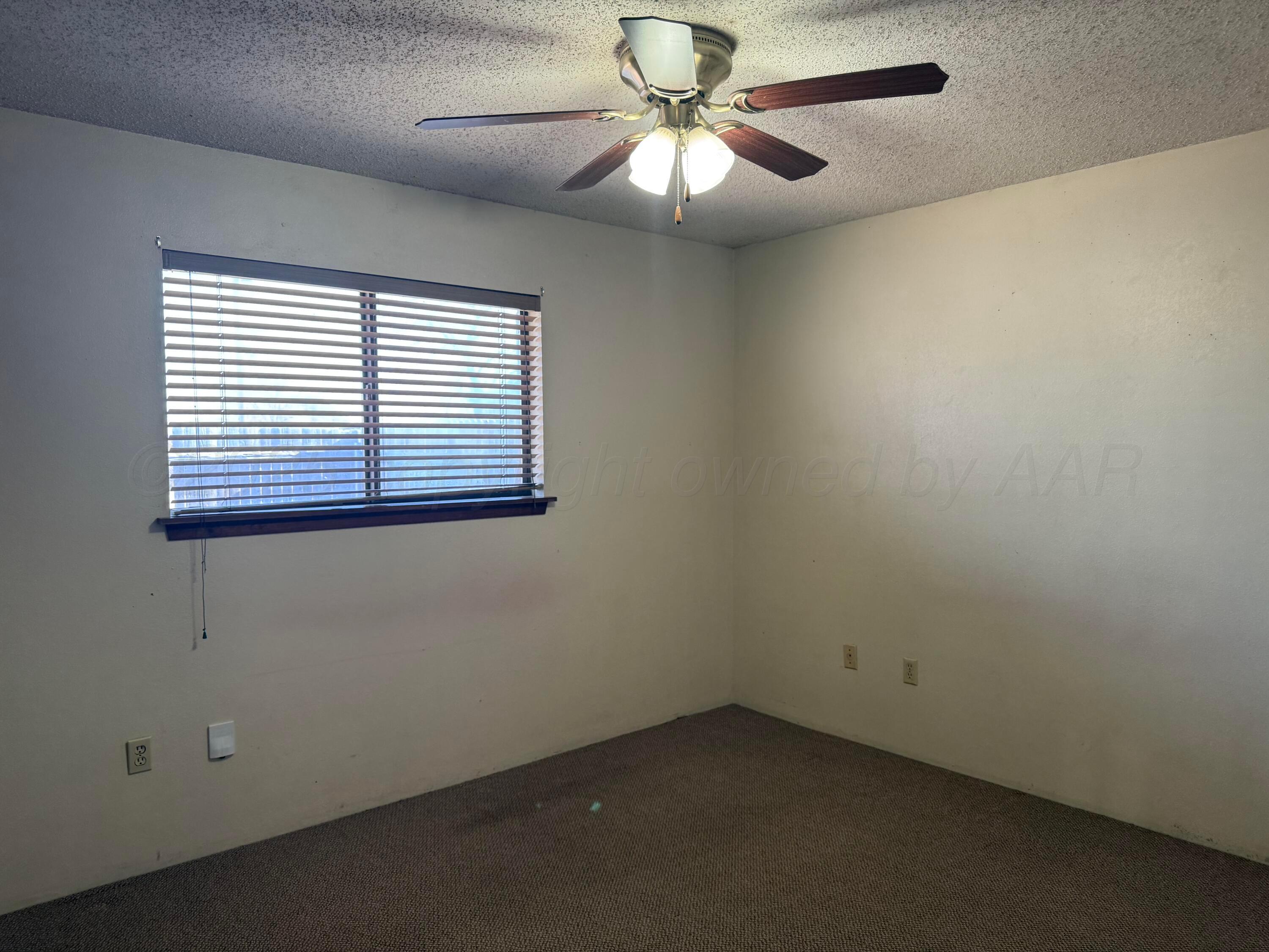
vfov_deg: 56.8
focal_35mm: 24
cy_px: 476
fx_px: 880
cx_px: 634
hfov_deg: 71.6
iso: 160
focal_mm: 6.76
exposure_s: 1/120
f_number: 1.78
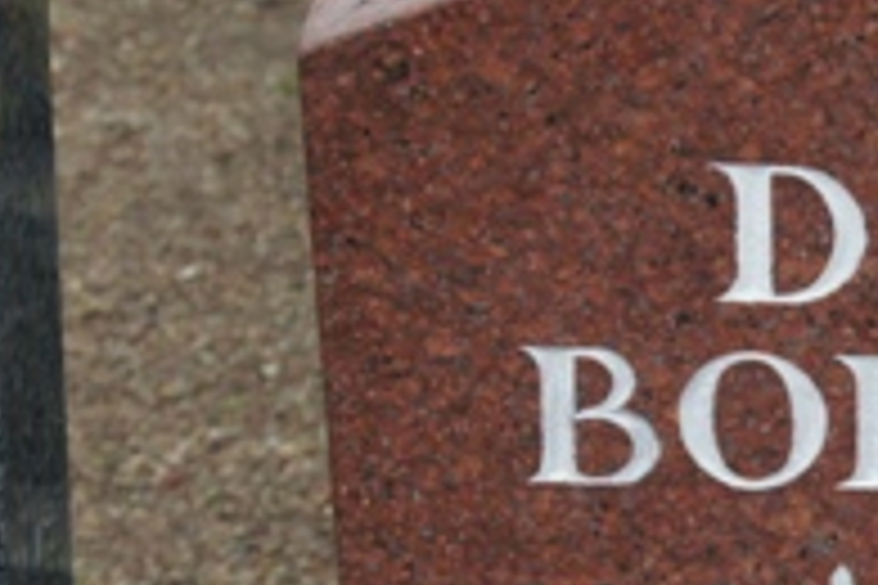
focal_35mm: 271
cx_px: 1157
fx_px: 6600
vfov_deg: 5.1
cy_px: 621
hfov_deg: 7.5
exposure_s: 1/100
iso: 500
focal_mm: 55
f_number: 5.6
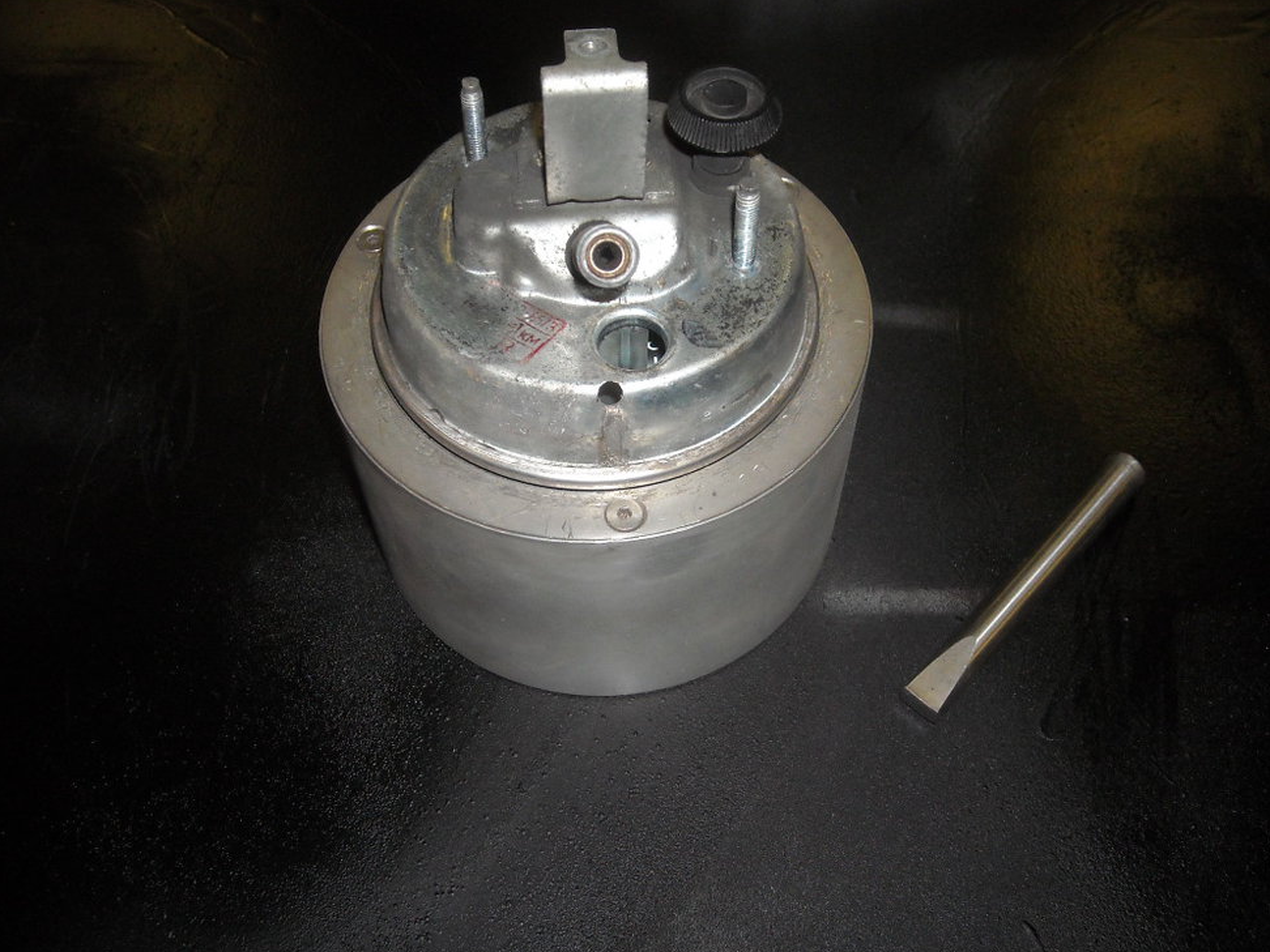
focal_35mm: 36
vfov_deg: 39.7
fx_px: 1321
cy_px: 474
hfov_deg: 51.3
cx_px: 619
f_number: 2.8
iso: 200
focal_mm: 5.7
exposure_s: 1/60
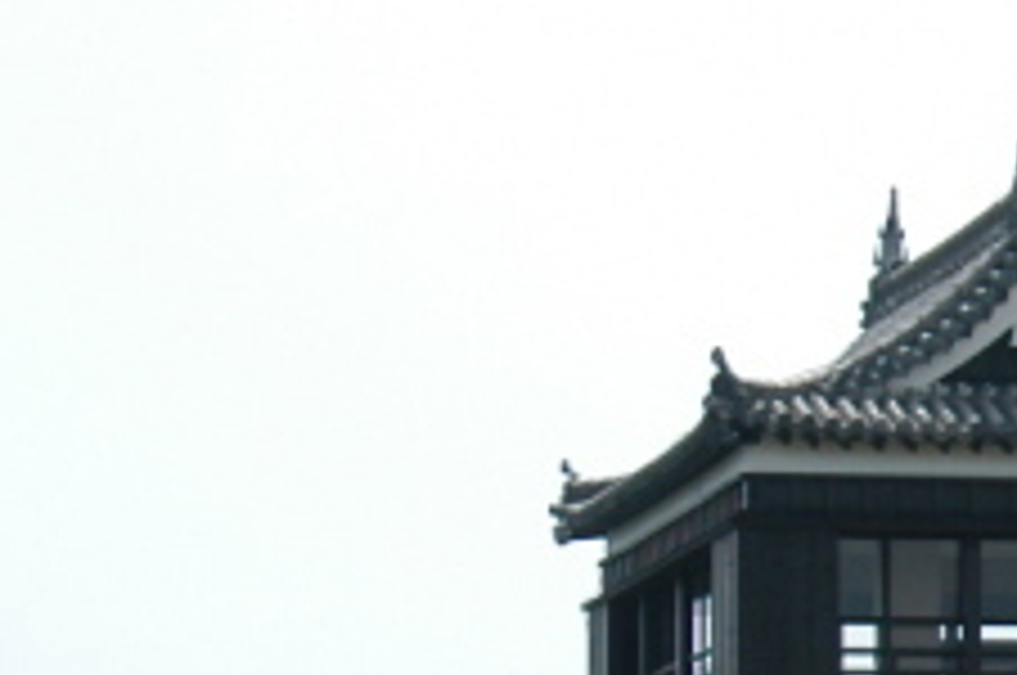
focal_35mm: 238
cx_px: 2192
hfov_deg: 8.1
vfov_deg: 5.7
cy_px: 515
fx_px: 6721
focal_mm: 35
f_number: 6.3
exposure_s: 1/640
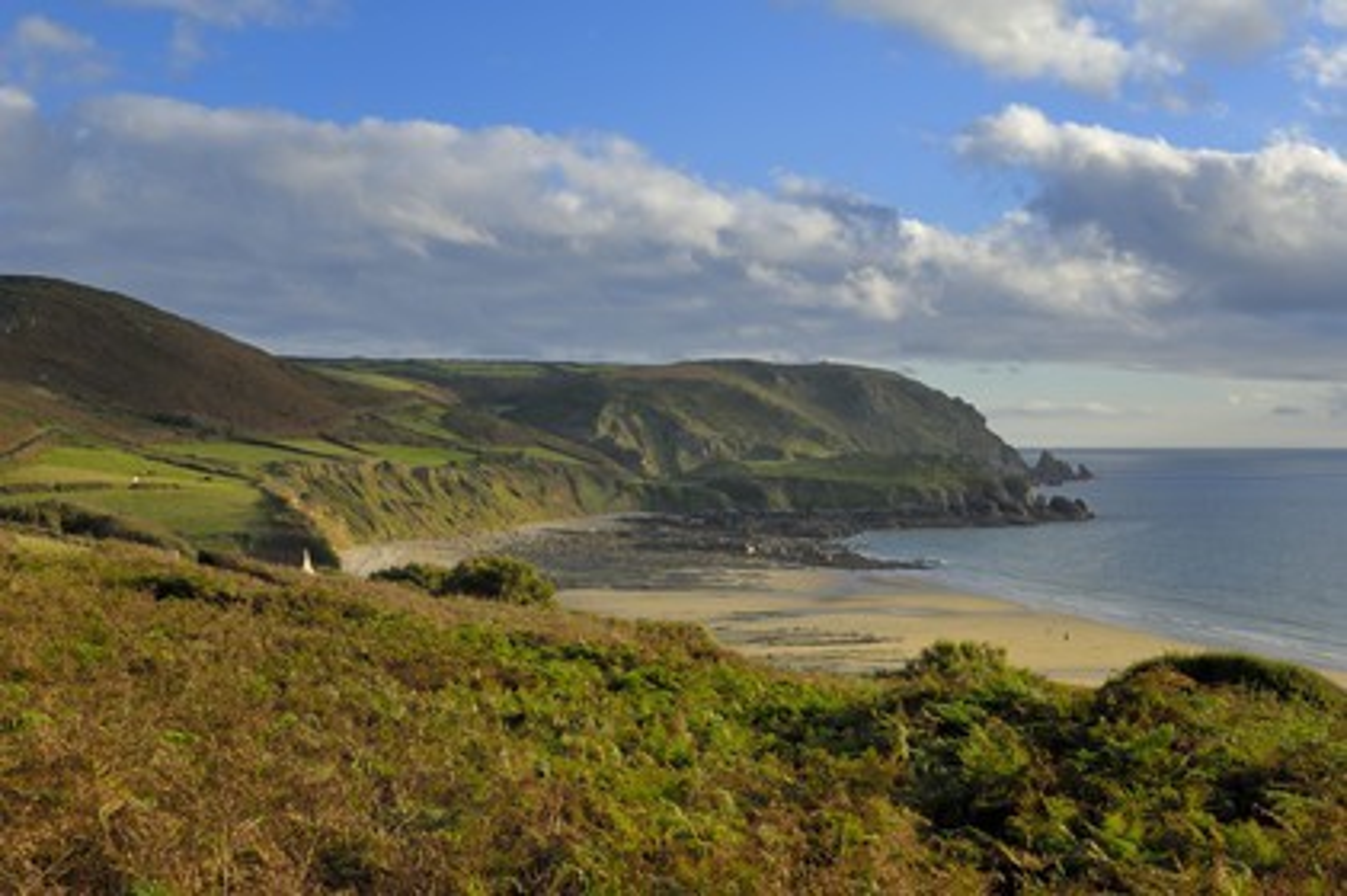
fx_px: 1907
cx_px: 674
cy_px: 448
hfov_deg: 38.9
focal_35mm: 51
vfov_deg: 26.4
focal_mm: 34
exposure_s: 1/160
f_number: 7.6
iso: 100
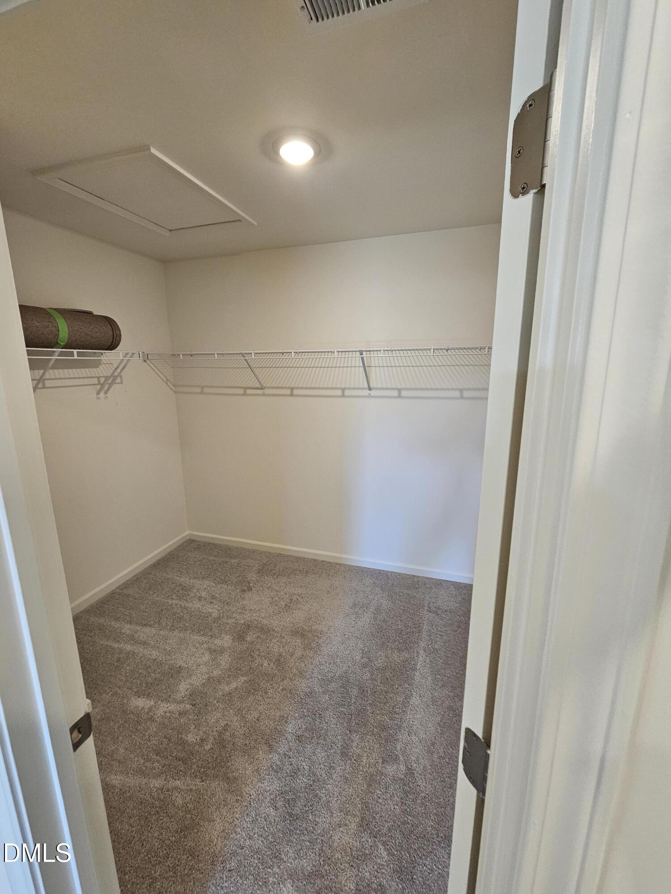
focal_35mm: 13
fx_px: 336
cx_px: 336
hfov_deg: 89.9
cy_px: 447
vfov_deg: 106.2
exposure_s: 1/60
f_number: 2.2
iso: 200
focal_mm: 2.2
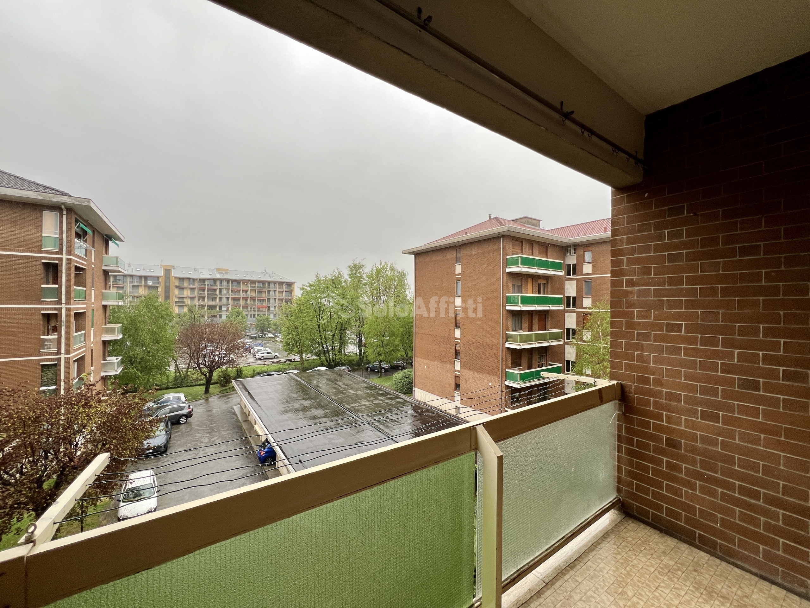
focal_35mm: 13
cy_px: 304
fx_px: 304
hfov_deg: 106.2
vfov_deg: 89.9
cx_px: 405
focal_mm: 1.57
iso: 64
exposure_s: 1/99
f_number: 1.8
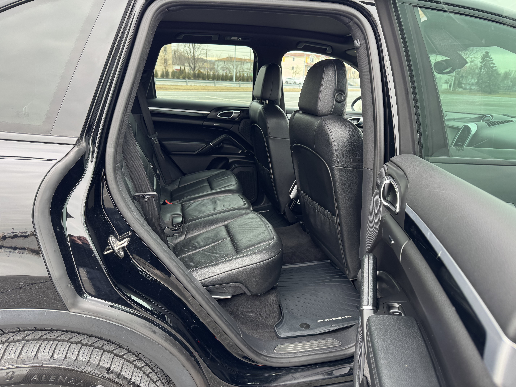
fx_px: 358
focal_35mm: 24
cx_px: 258
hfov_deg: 71.6
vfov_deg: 56.8
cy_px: 194
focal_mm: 6.76
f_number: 1.78
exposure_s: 1/121
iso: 80
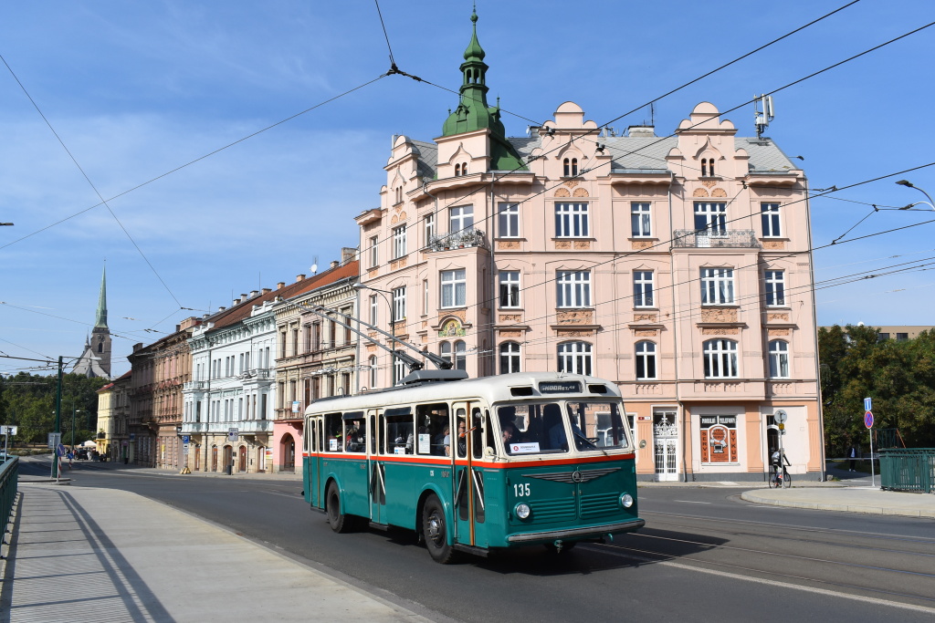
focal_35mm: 30
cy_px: 312
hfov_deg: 61.9
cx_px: 468
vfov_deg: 43.6
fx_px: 779
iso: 200
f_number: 10
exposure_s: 1/400
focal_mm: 20
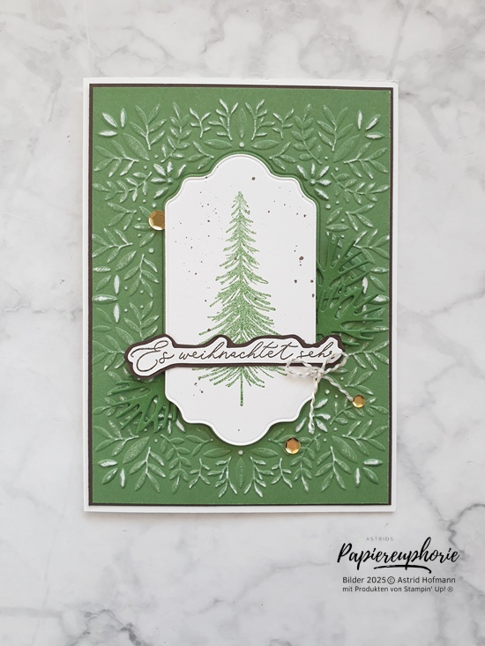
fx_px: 486
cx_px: 242
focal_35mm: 26
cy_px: 323
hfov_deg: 53.1
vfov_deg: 67.3
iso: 160
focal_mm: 4.3
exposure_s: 1/60
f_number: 2.4
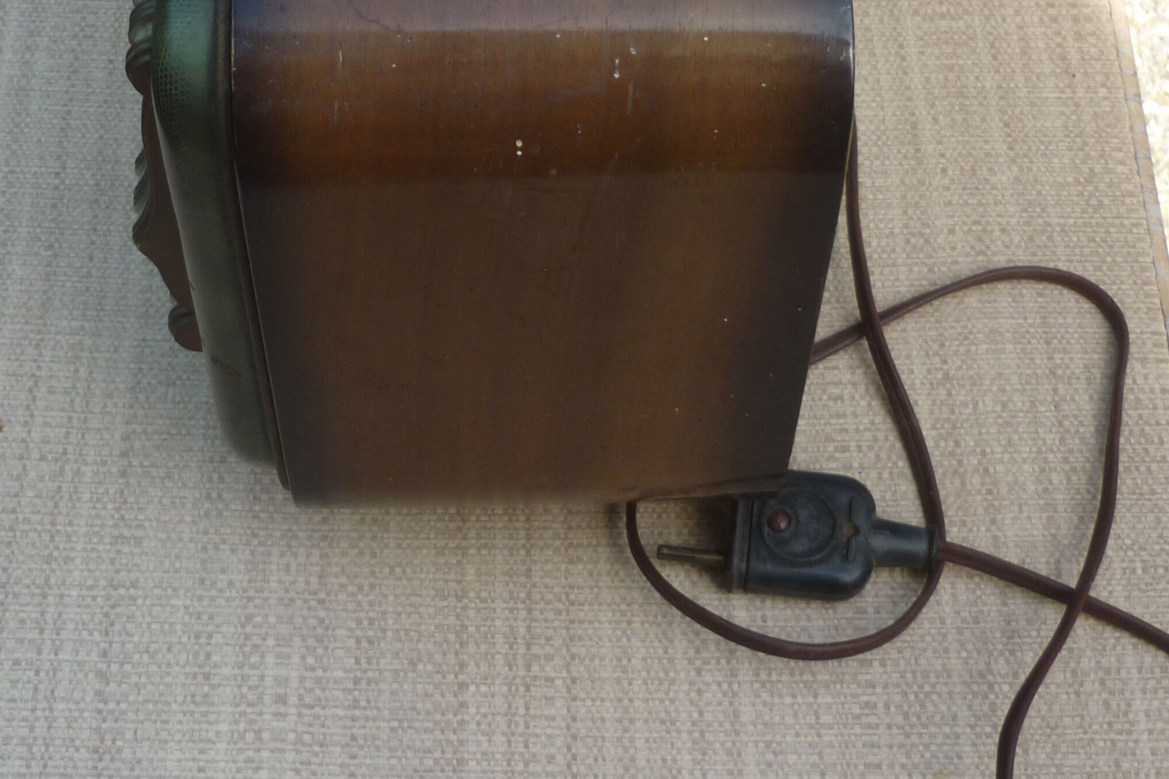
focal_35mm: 62
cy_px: 174
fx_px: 2013
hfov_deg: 32.3
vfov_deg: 21.7
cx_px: 508
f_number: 2.8
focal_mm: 5.5
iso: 80
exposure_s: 1/250
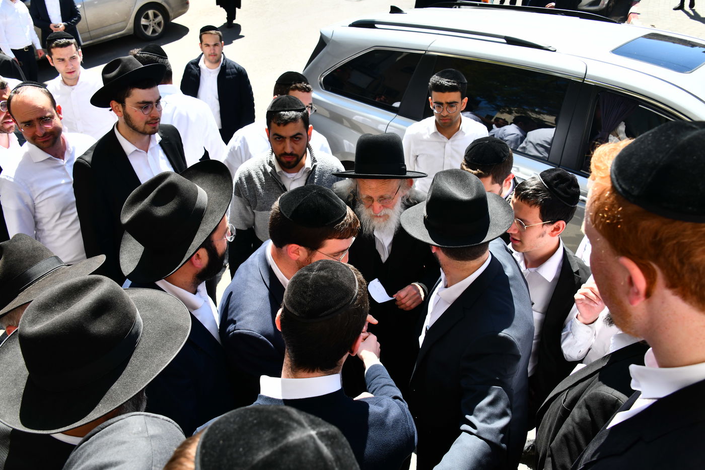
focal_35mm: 28
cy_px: 235
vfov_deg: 46.4
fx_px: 548
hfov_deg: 65.5
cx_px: 352
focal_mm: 28
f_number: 7.1
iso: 400
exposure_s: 1/500
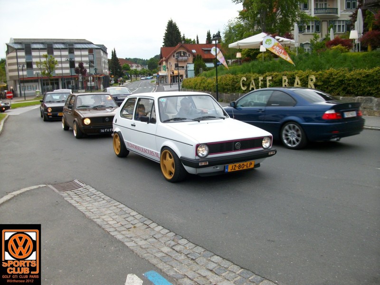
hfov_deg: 54.0
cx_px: 190
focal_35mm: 34
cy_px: 142
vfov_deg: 41.8
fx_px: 373
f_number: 2.9
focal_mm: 5.7
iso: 80
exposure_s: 1/192
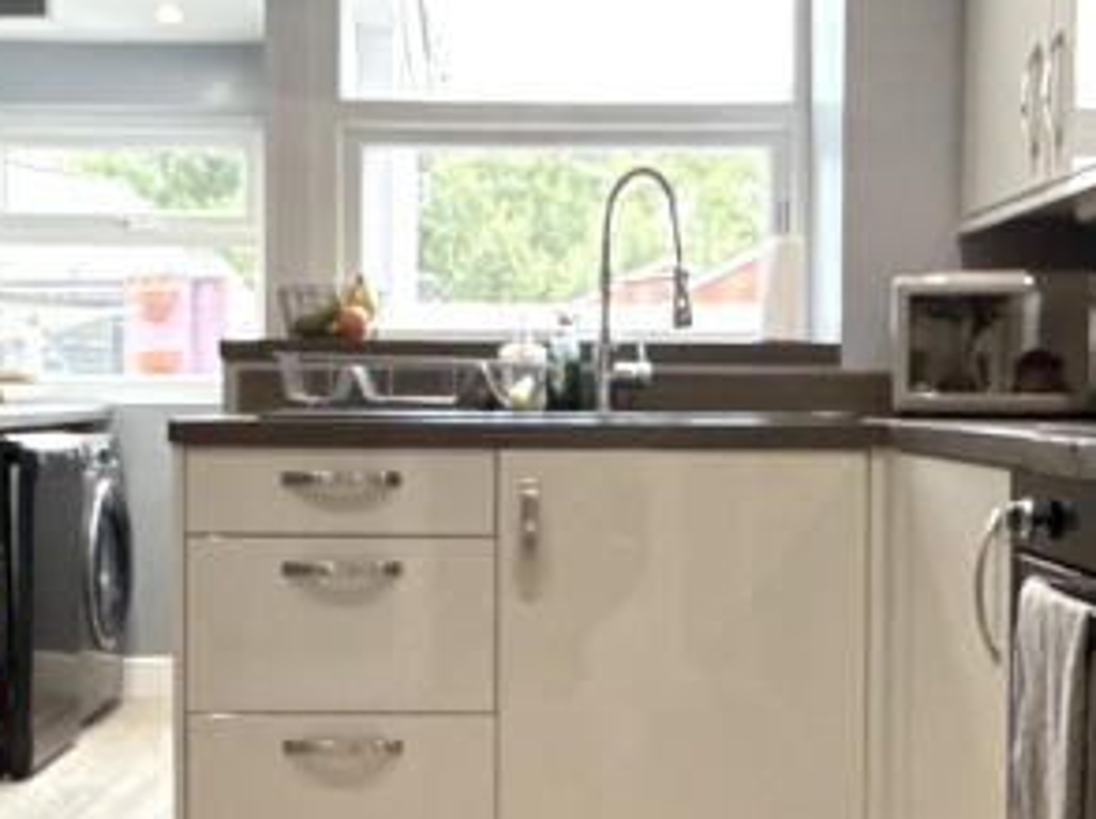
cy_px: 441
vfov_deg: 29.6
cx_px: 572
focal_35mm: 49
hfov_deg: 38.9
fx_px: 1550
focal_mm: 2.22
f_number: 2.2
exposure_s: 1/100
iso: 500
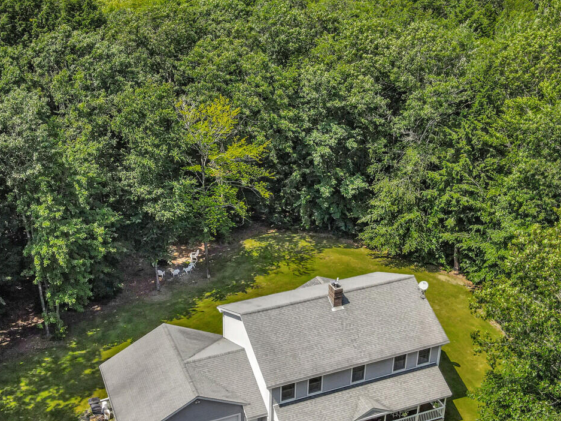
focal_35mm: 41
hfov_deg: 45.6
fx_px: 664
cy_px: 214
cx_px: 236
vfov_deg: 35.1
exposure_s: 1/1000
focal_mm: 4.5
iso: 200
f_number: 2.8
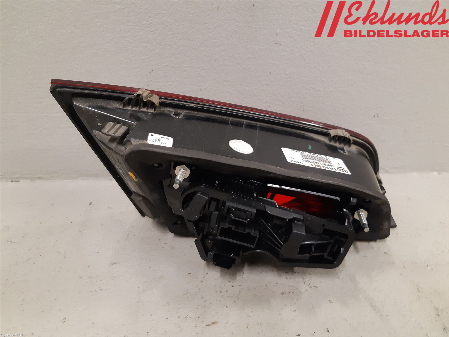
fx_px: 337
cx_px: 224
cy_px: 168
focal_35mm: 26
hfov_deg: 67.3
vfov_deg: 53.1
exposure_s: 1/50
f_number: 1.7
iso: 250
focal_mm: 3.93
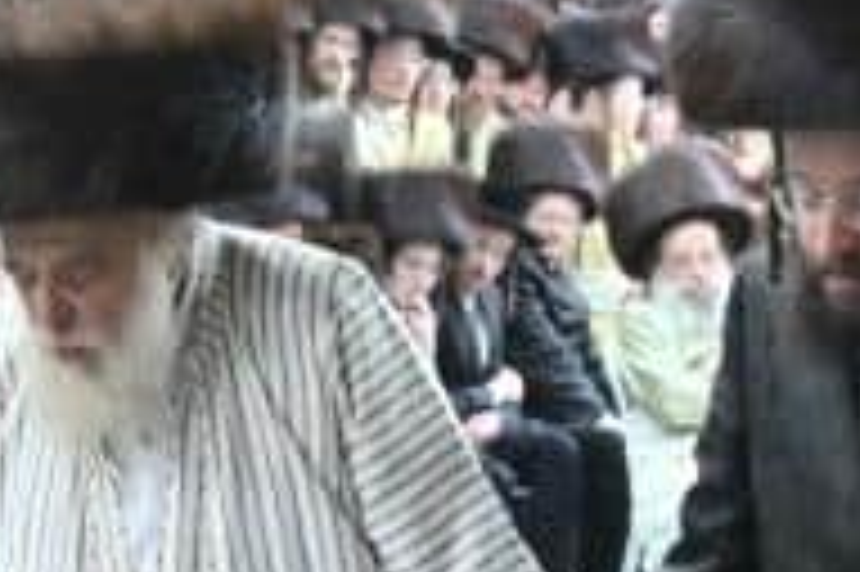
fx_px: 4606
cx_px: 14
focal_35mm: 193
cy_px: 622
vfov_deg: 7.1
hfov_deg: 10.6
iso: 1600
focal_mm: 24
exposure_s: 1/160
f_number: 4
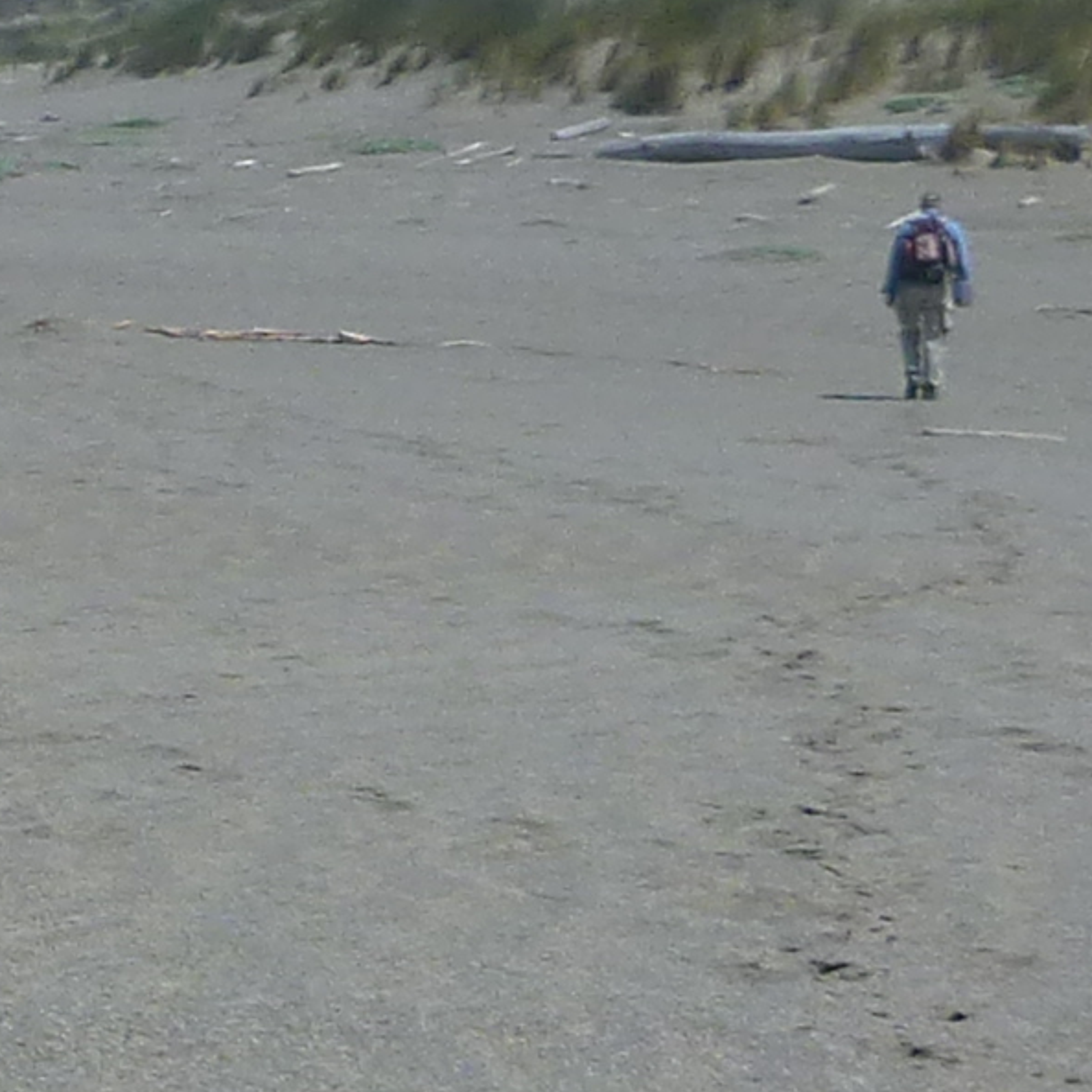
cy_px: 635
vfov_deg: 10.5
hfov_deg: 9.7
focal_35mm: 167
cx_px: -1118
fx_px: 5960
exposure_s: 1/160
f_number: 10
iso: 100
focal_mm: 4.9
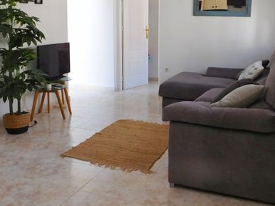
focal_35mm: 42
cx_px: 141
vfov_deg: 33.9
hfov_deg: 44.8
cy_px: 66
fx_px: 333
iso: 125
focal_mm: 4
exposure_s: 1/40
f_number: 3
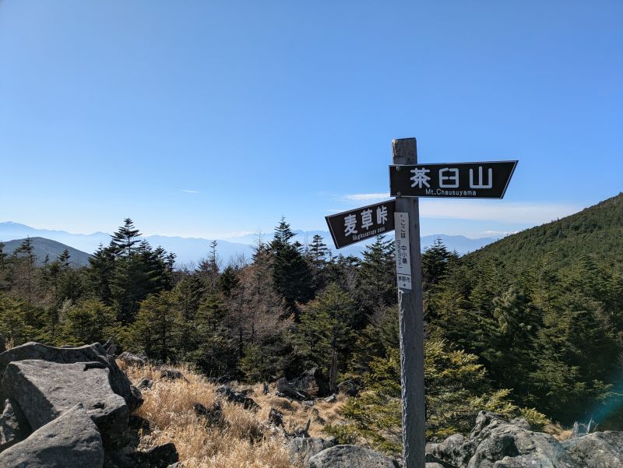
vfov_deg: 54.9
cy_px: 234
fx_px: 450
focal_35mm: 25
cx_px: 312
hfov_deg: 69.4
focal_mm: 5.43
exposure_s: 1/2632
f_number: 1.89
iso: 56
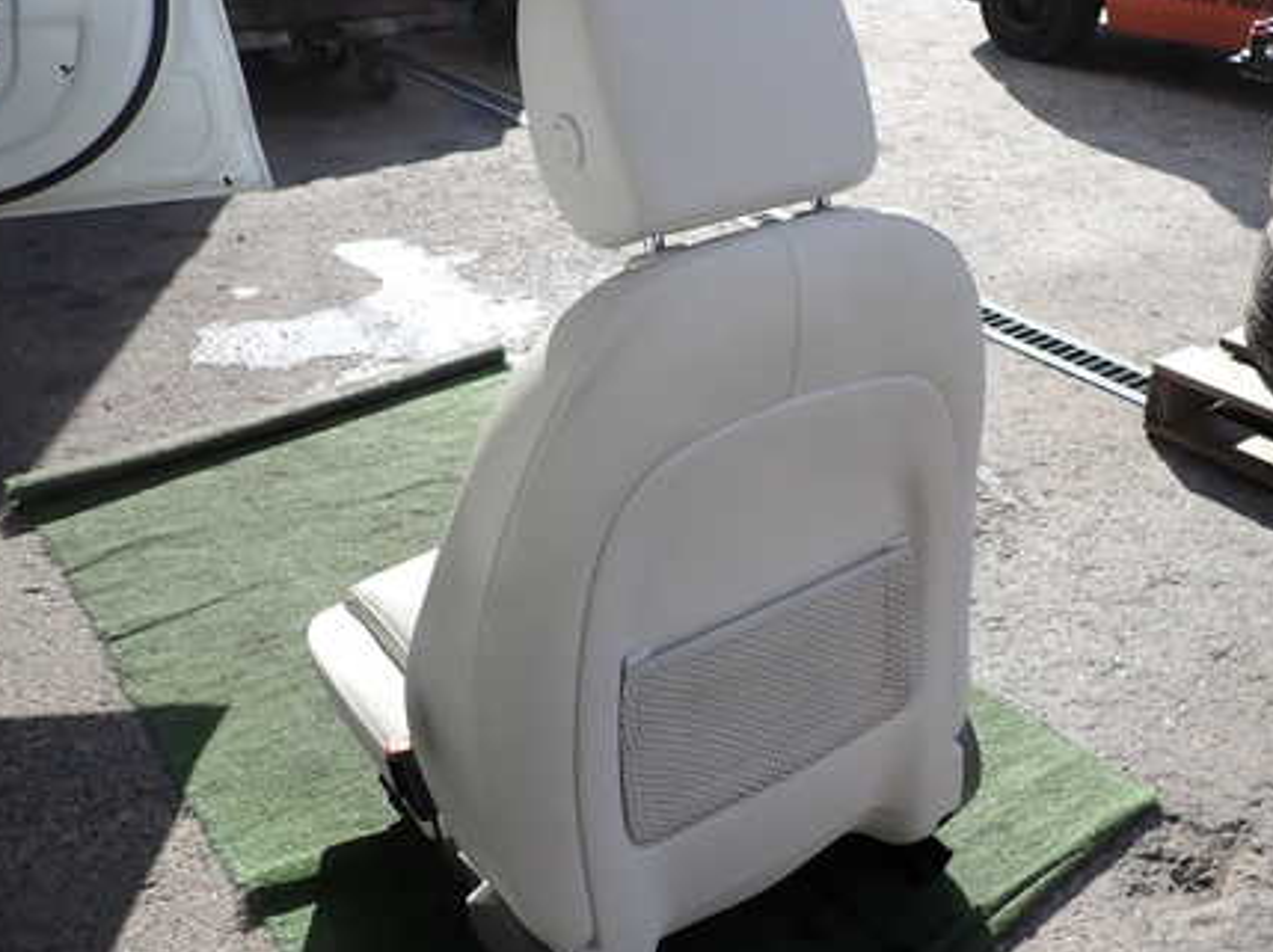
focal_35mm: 35
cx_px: 798
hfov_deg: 52.1
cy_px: 492
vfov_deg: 40.6
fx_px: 1286
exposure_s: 1/800
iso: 100
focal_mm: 4.5
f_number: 2.8
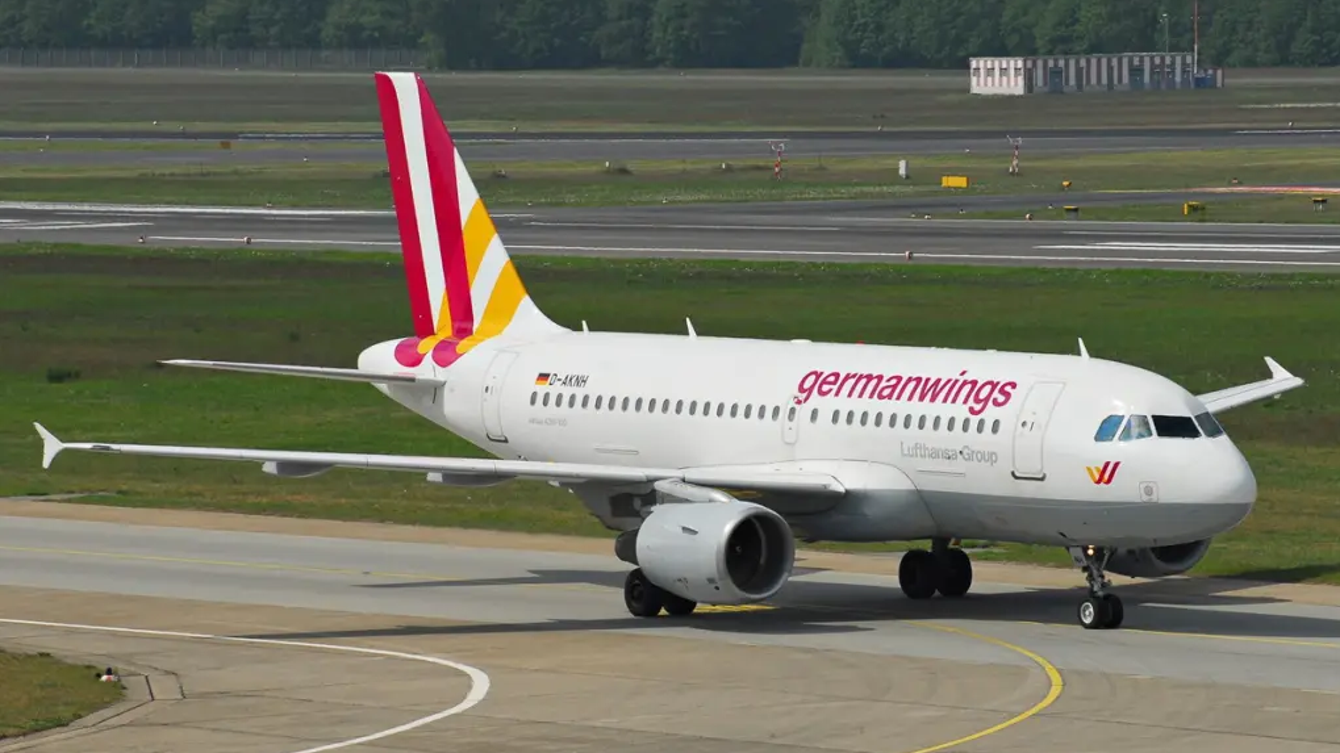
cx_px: 672
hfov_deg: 8.3
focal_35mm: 261
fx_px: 9256
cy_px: 426
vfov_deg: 4.7
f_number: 8
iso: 200
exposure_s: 1/1000
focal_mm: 165
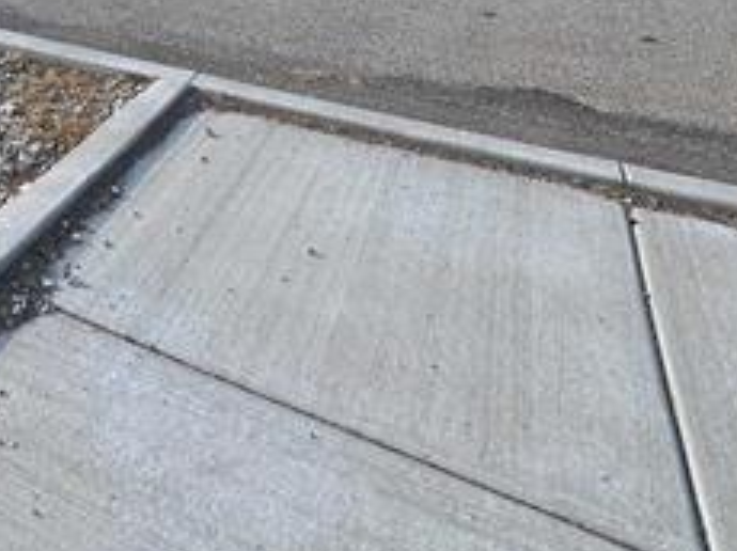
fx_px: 829
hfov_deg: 41.9
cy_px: -173
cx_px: 10
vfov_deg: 29.3
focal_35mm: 39
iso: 50
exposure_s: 1/1477
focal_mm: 2.22
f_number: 2.2
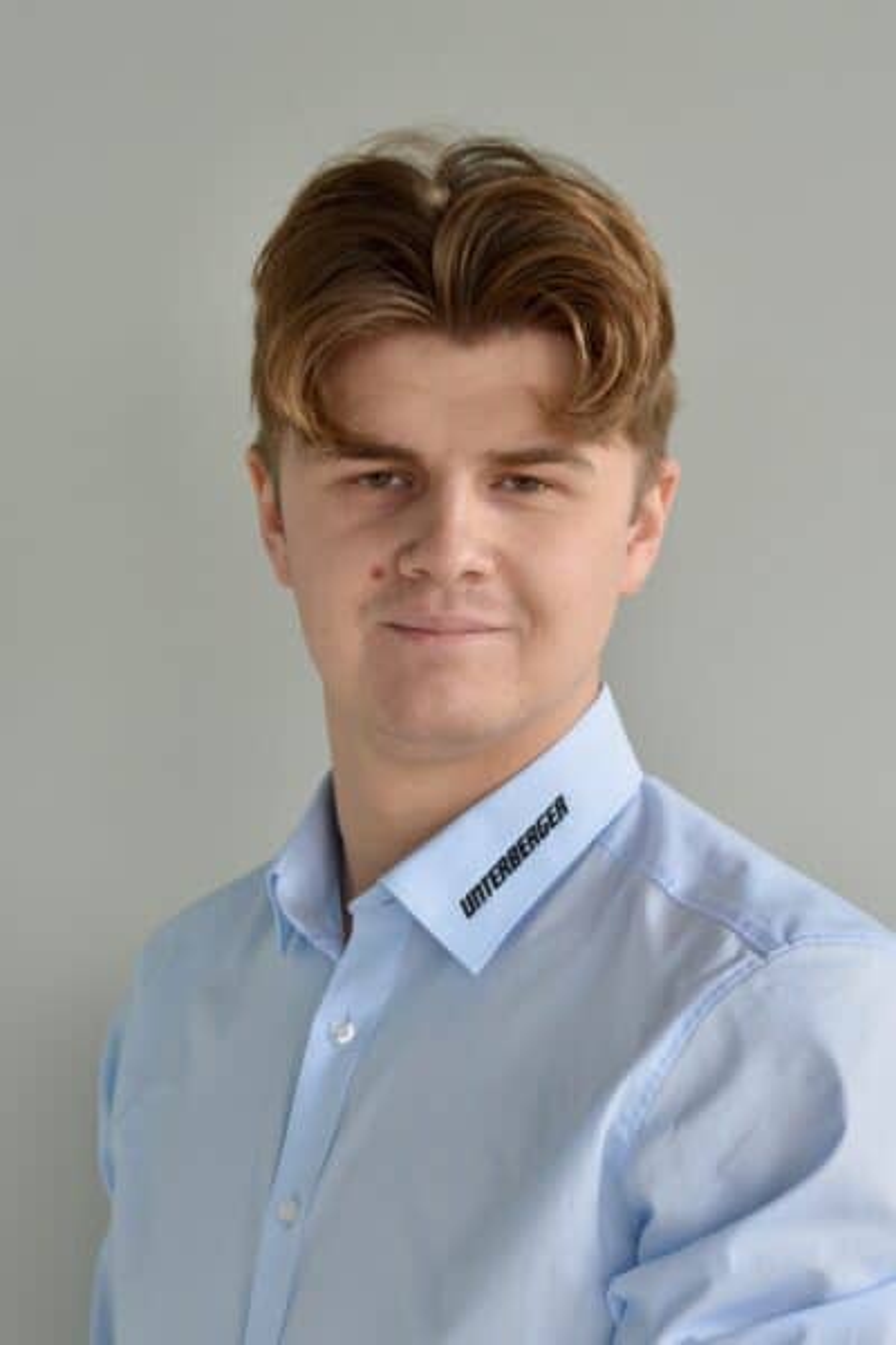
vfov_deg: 27.0
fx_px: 2800
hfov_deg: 18.2
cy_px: 672
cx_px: 448
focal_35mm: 75
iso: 800
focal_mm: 50
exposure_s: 1/30
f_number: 5
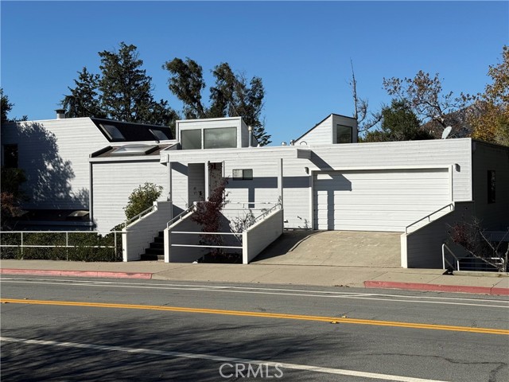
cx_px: 254
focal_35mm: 48
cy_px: 191
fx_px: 706
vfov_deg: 30.3
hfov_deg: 39.7
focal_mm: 6.76
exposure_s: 1/8772
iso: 64
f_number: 1.78
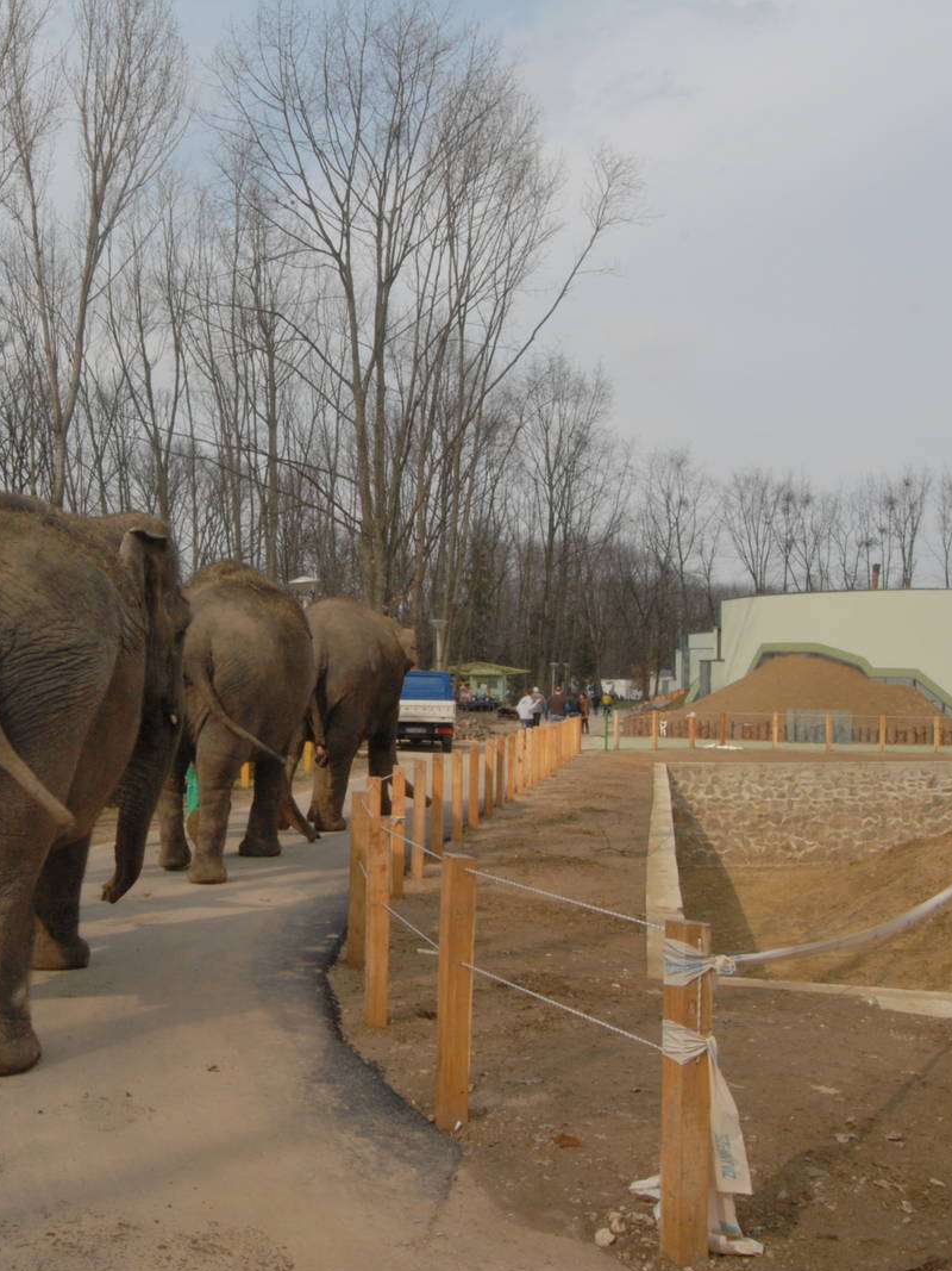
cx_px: 239
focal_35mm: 39
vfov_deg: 47.9
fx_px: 1430
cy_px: 638
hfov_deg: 36.0
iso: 400
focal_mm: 18
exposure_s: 1/200
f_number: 22
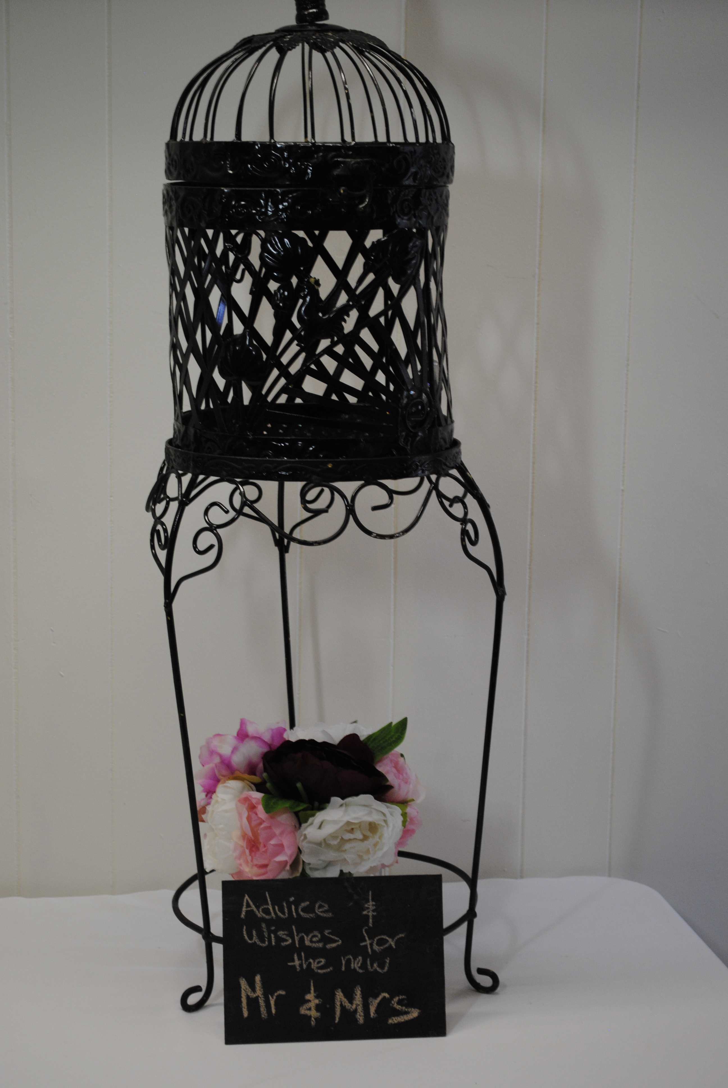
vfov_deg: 29.8
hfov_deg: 20.2
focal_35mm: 68
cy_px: 544
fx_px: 2042
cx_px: 364
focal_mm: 45
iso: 320
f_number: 5.3
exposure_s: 1/30
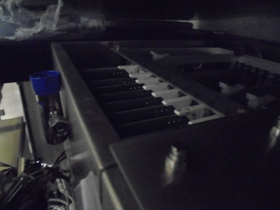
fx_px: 210
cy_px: 105
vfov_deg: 53.1
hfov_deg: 67.3
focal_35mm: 26
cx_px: 140
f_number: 3.5
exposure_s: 1/4
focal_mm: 4.6
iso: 800
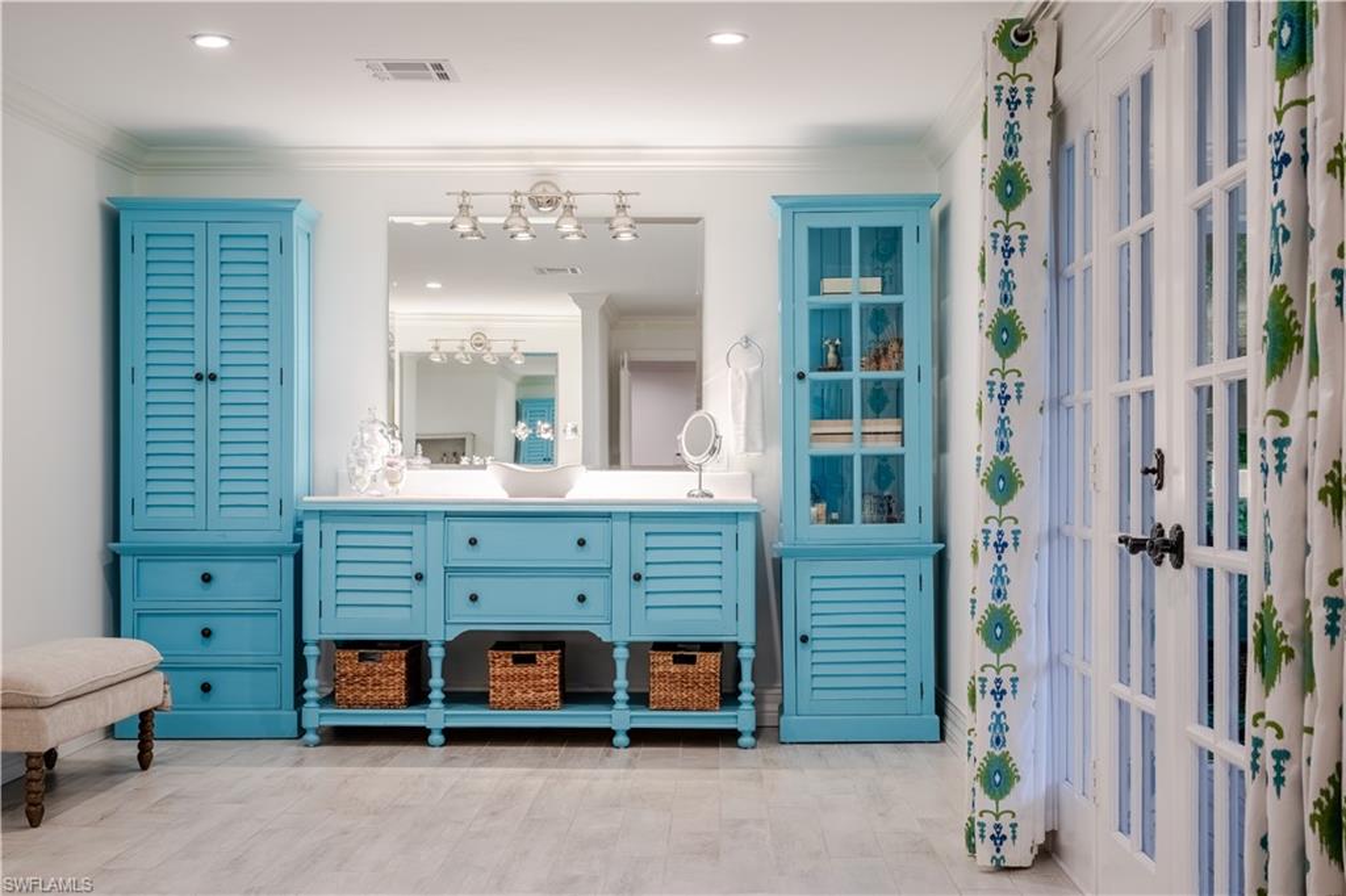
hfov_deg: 44.5
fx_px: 1644
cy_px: 448
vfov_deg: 30.5
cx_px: 673
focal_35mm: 44
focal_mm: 44
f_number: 11
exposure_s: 1/160
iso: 800
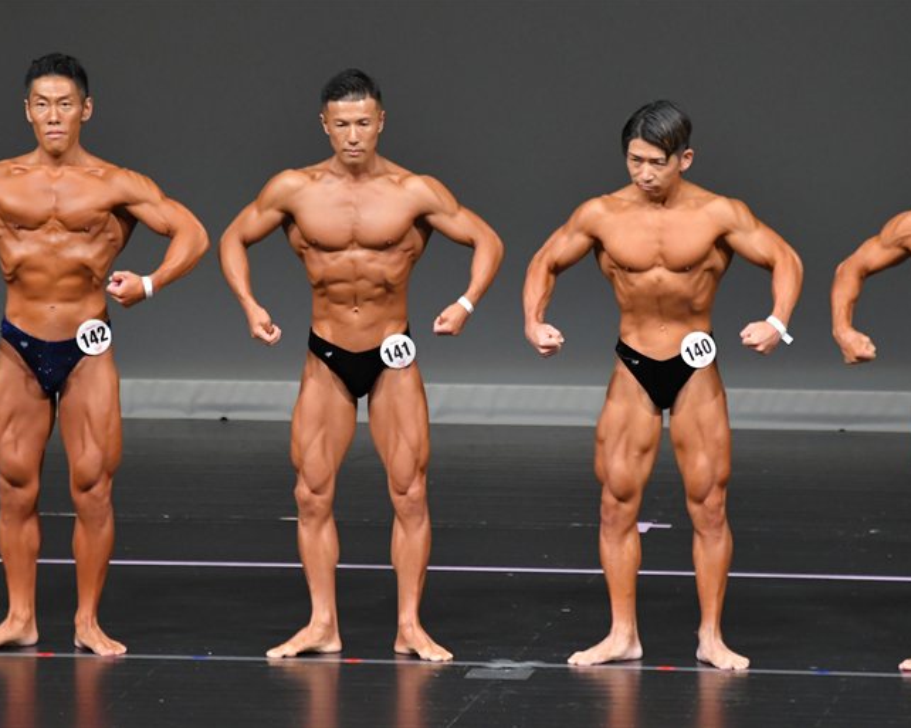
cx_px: 448
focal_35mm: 391
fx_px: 10537
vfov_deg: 4.0
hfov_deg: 5.0
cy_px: 363
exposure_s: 1/400
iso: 4000
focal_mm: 230
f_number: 5.6
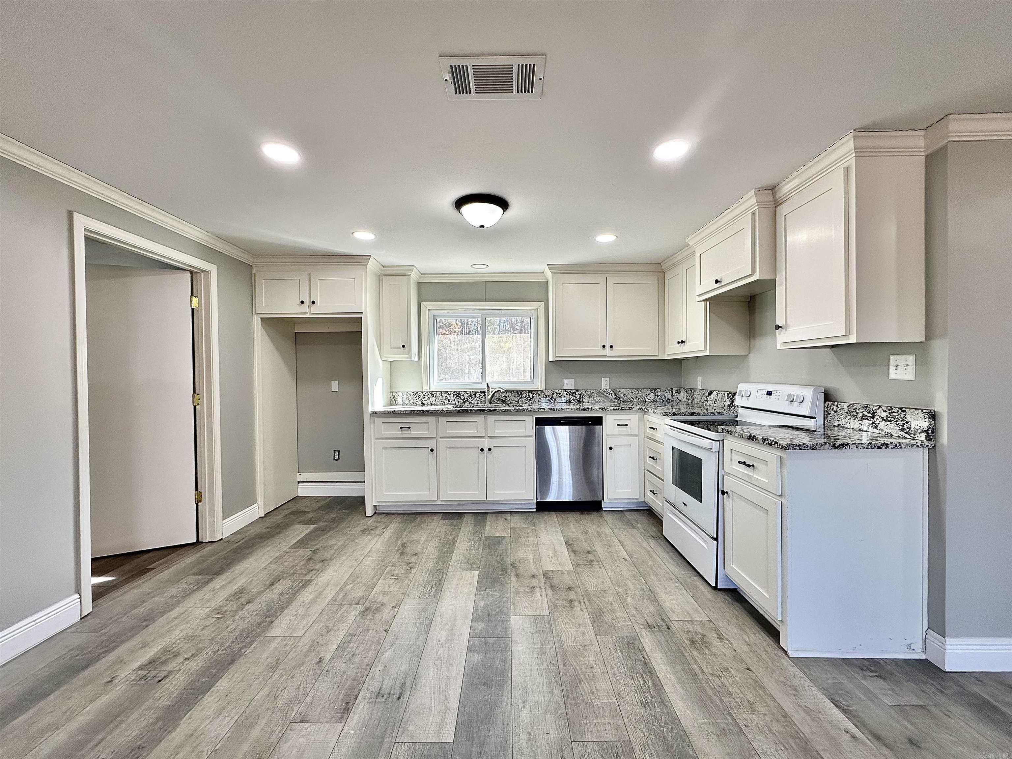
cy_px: 380
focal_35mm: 14
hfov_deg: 102.1
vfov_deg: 85.7
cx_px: 506
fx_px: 409
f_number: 2.2
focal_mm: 2.22
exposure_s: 1/120
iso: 80
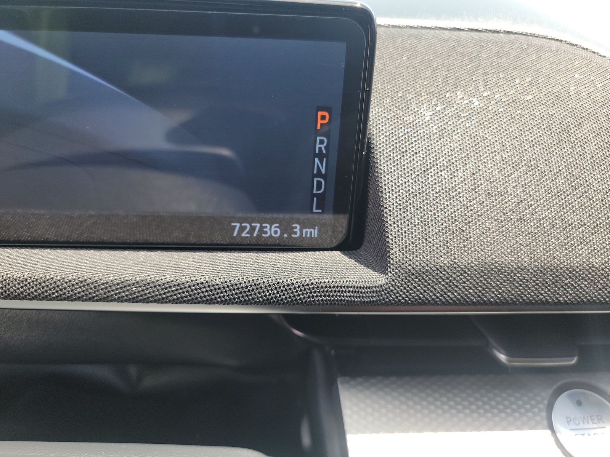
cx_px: 305
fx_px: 423
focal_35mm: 24
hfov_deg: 71.6
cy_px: 228
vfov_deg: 56.8
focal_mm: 6.7
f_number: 1.8
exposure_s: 1/119
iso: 95
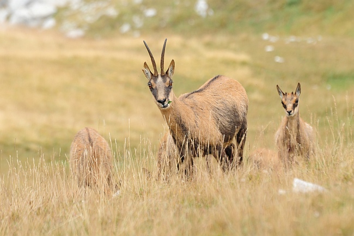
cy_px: 118
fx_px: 2949
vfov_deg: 4.6
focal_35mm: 300
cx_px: 177
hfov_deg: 6.9
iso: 320
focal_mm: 300
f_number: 10
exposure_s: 1/400
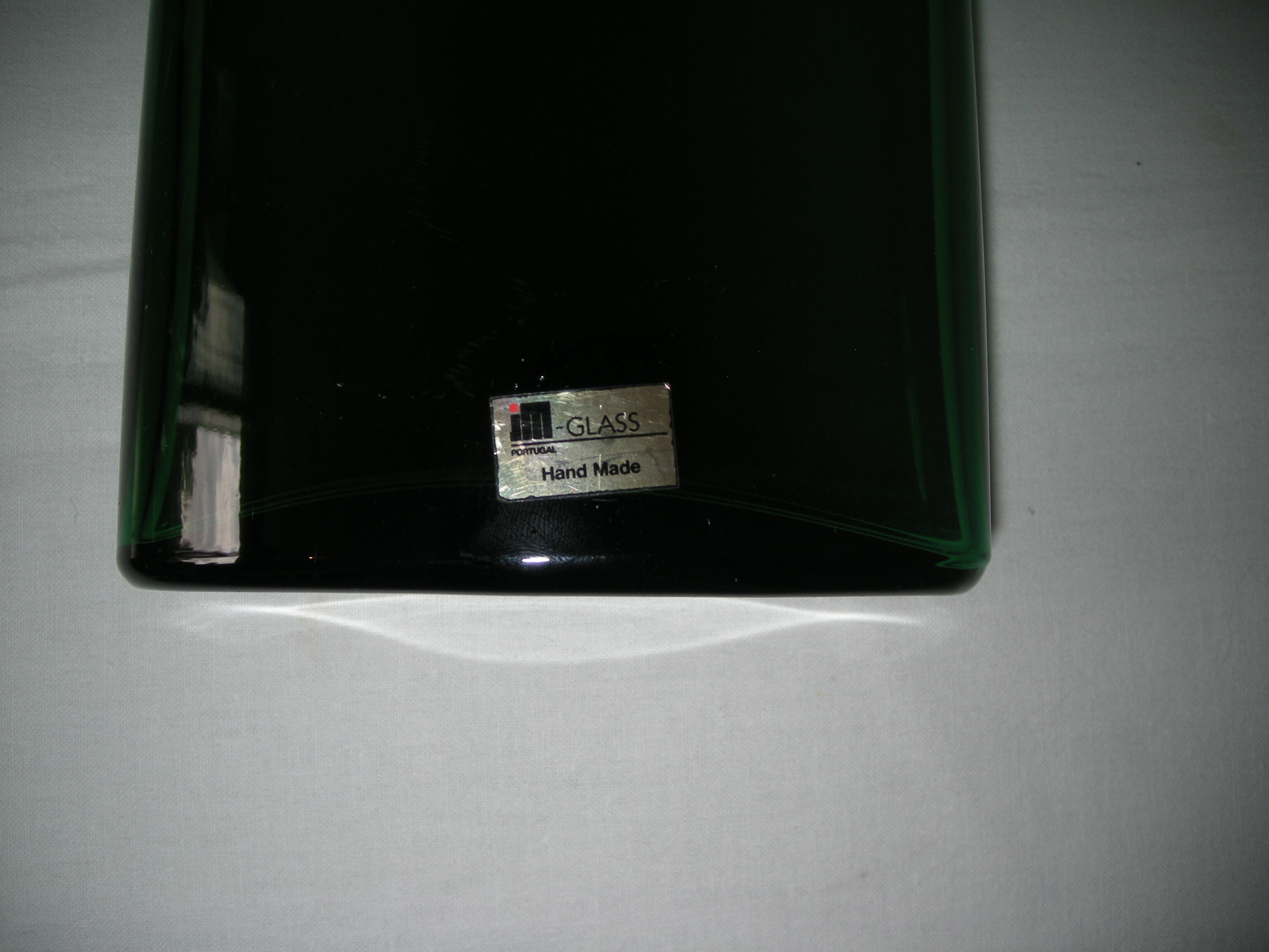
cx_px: 634
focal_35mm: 35
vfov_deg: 40.7
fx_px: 1283
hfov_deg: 52.6
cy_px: 476
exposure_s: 1/60
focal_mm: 5.7
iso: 50
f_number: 5.7
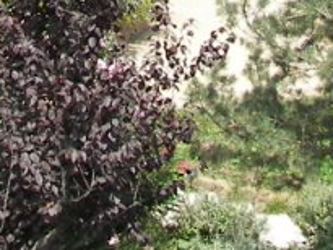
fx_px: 1733
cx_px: 55
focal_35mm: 180
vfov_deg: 7.9
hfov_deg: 10.9
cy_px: -266
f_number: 2.8
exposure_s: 1/500
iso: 50
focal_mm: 6
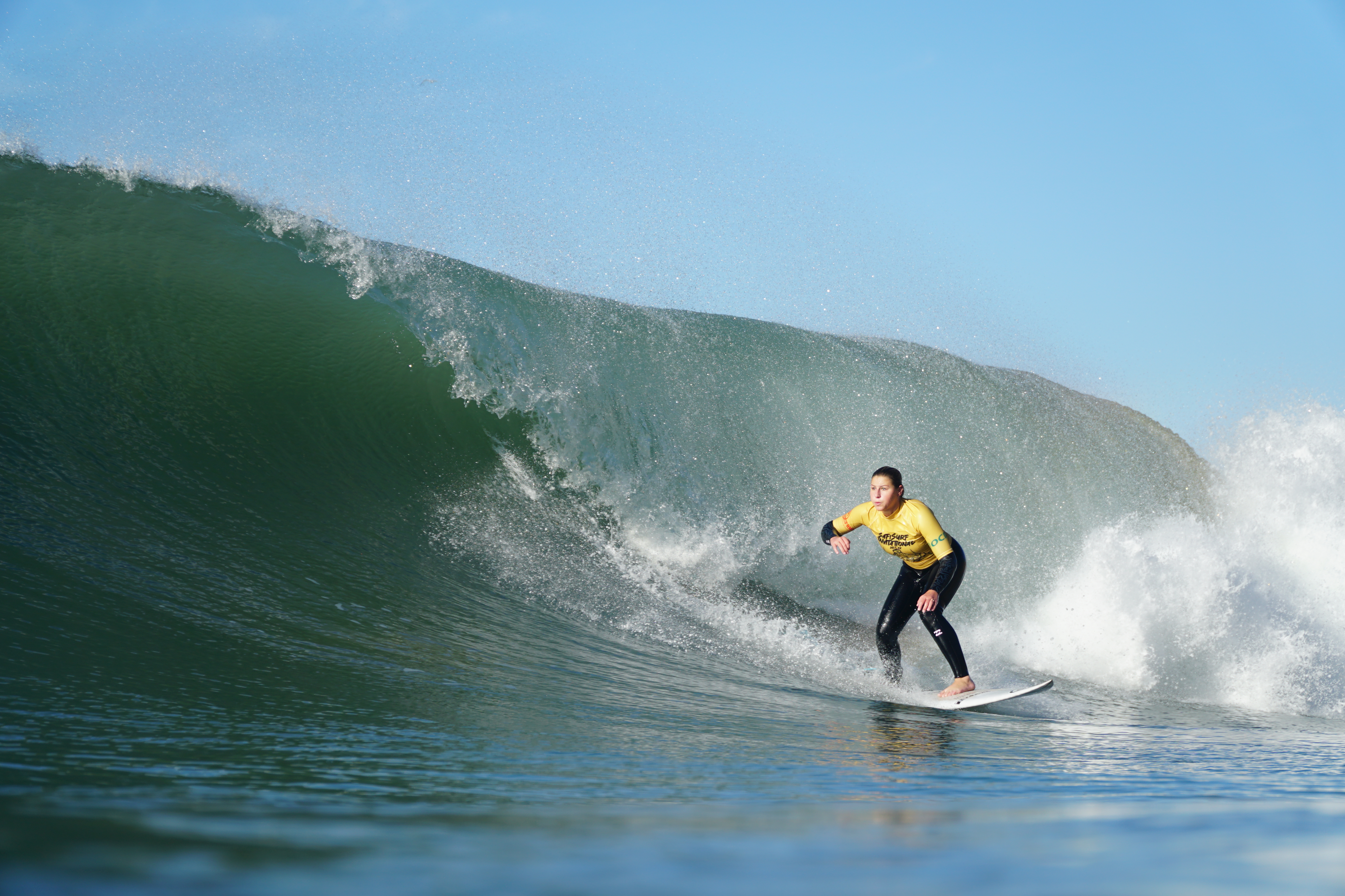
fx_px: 3979
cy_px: 448
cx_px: 672
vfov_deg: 12.9
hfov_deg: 19.2
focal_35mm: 106
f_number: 4
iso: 100
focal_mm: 71
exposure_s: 1/1000
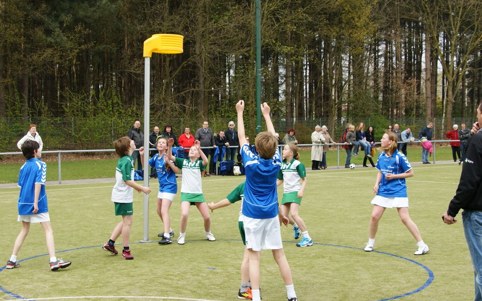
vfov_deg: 26.9
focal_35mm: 48
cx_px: 220
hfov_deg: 41.8
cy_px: 128
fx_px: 631
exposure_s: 1/320
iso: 200
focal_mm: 26
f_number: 6.3
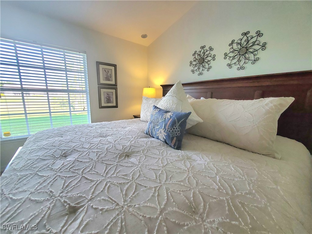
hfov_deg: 106.2
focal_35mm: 13
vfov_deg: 89.9
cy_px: 117
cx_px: 156
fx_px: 117
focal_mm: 1.8
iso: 100
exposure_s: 1/60.2
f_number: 2.2
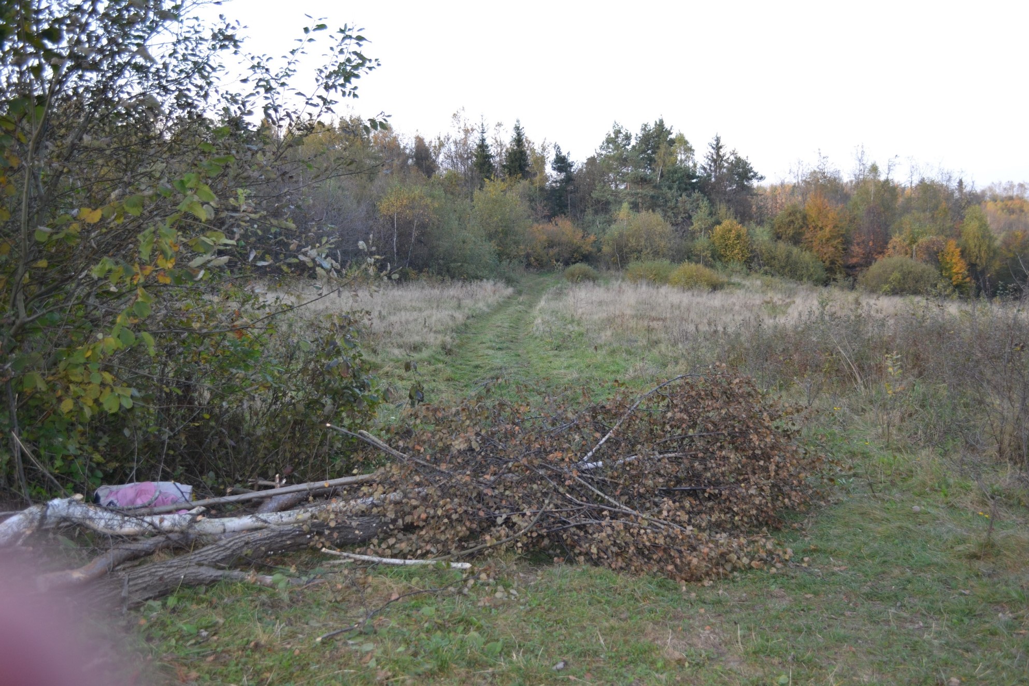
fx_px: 943
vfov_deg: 40.0
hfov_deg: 57.2
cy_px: 343
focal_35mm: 33
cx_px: 514
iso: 160
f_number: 4
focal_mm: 22
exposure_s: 1/125
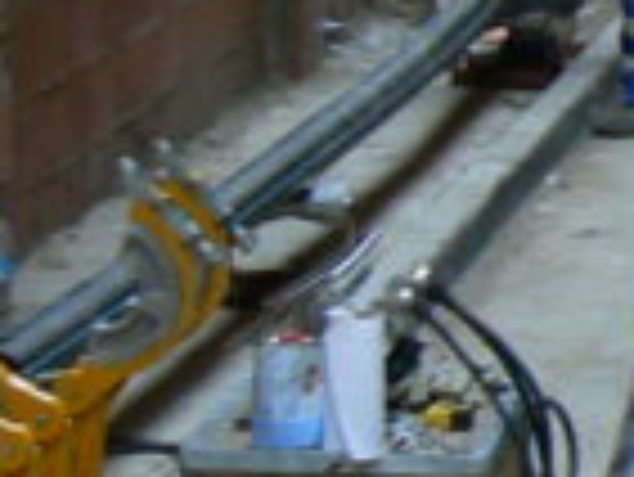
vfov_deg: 6.0
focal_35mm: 245
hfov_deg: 7.5
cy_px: -414
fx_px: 4491
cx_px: 1547
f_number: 4
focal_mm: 6
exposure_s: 1/60
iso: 80
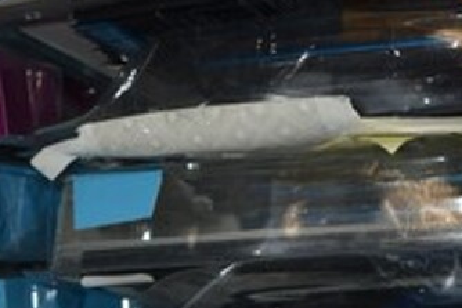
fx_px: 1053
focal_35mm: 82
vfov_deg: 15.6
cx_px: 256
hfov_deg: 24.7
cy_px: 439
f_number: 3.5
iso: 125
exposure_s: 1/160
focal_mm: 20
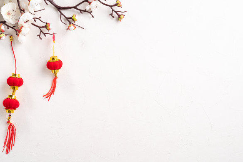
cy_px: 78
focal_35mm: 63
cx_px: 117
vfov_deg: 21.6
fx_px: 425
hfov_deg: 31.9
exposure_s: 1/160
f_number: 13
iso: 100
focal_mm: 60
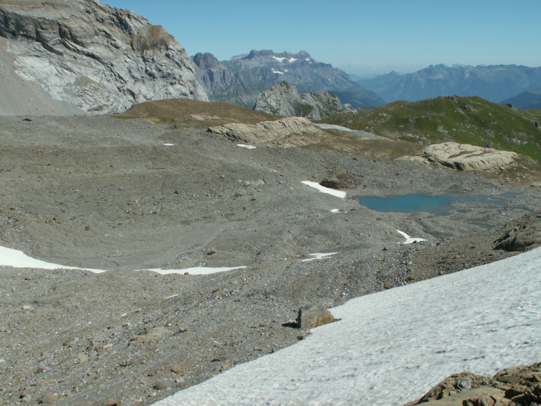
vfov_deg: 40.7
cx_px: 270
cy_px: 203
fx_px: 547
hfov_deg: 52.6
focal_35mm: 35
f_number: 7.1
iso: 50
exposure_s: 1/250
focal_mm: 5.86
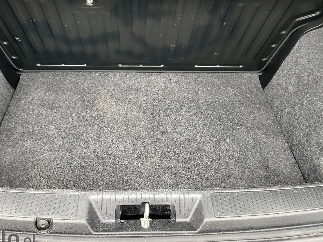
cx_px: 148
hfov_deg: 55.3
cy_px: 78
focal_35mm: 33
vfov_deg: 42.3
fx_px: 308
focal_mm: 5.56
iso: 625
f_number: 1.8
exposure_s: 1/33.3
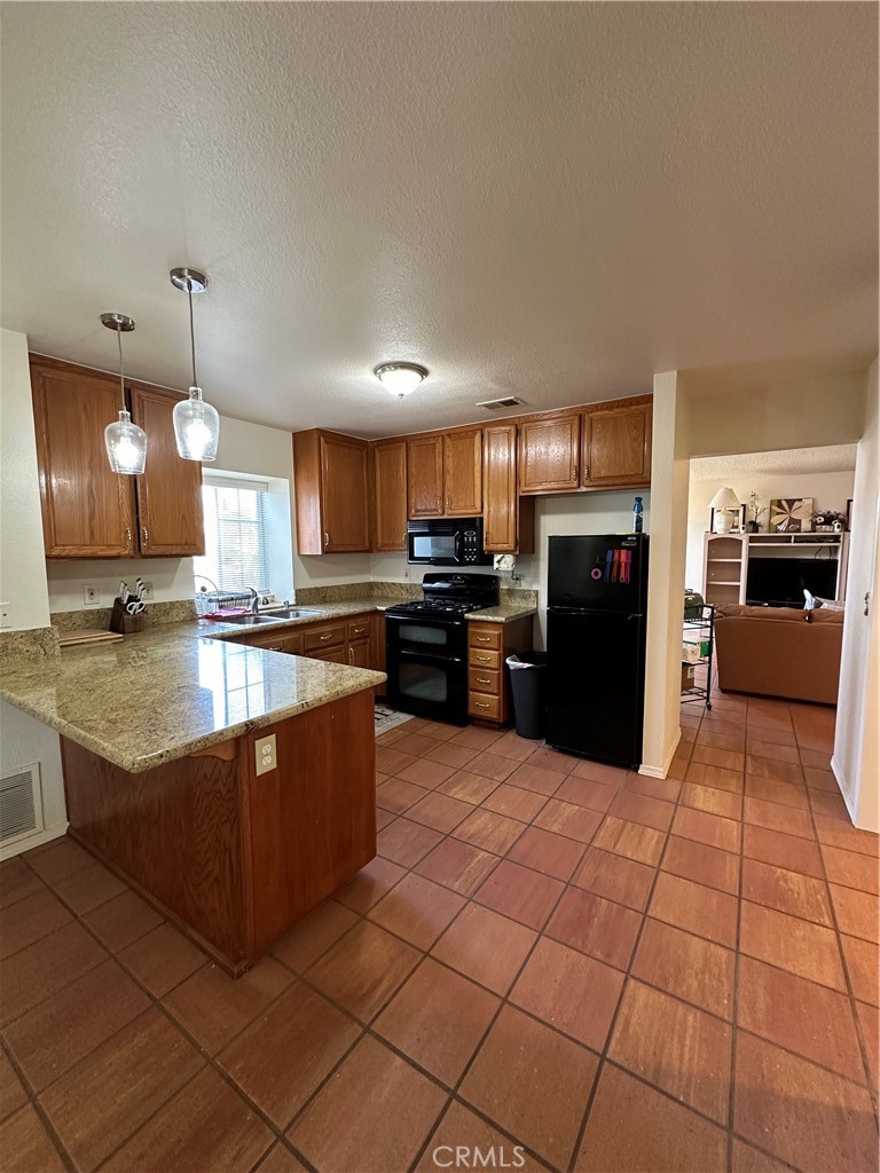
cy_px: 586
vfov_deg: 102.1
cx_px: 440
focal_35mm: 14
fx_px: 475
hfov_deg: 85.7
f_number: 2.2
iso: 400
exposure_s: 1/60
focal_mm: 2.22
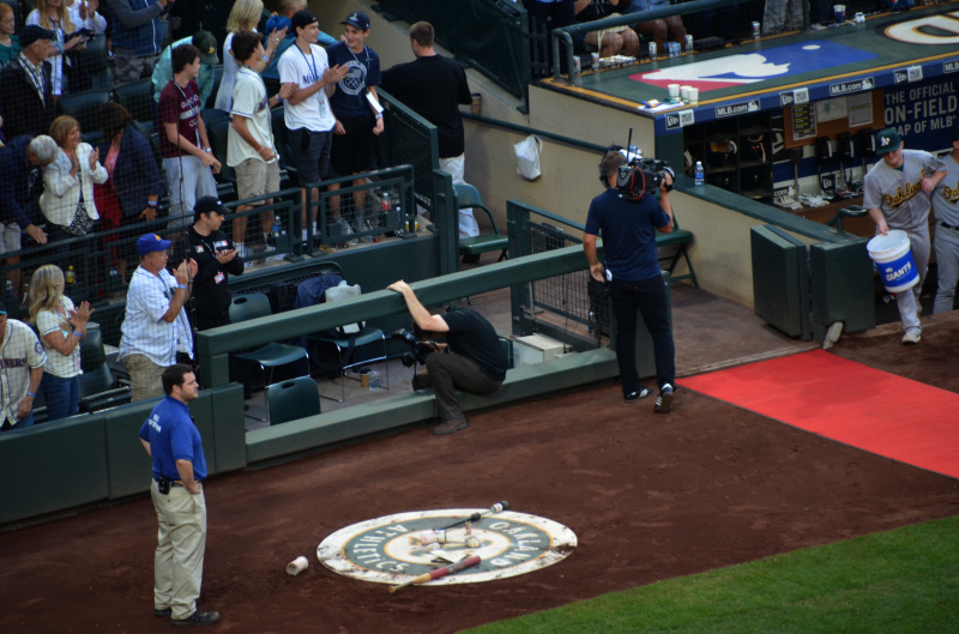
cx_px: 480
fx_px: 11957
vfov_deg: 3.0
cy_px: 317
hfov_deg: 4.6
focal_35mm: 450
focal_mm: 300
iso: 800
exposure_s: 1/160
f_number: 6.3
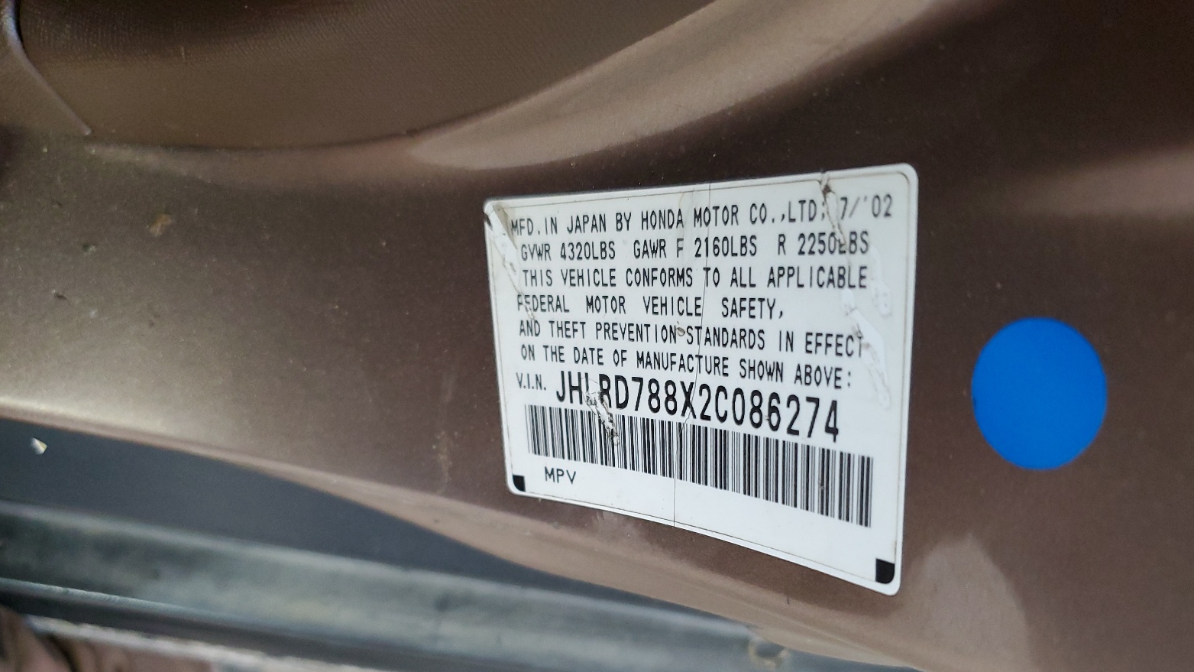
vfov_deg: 39.6
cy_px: 458
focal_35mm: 29
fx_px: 918
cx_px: 603
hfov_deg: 66.1
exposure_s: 1/60.2
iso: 227
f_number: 1.5
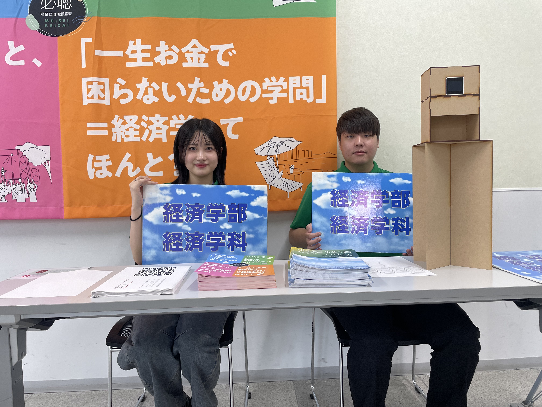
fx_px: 407
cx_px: 271
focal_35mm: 26
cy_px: 204
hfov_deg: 67.3
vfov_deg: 53.1
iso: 80
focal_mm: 4.2
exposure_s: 1/121
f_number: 1.6
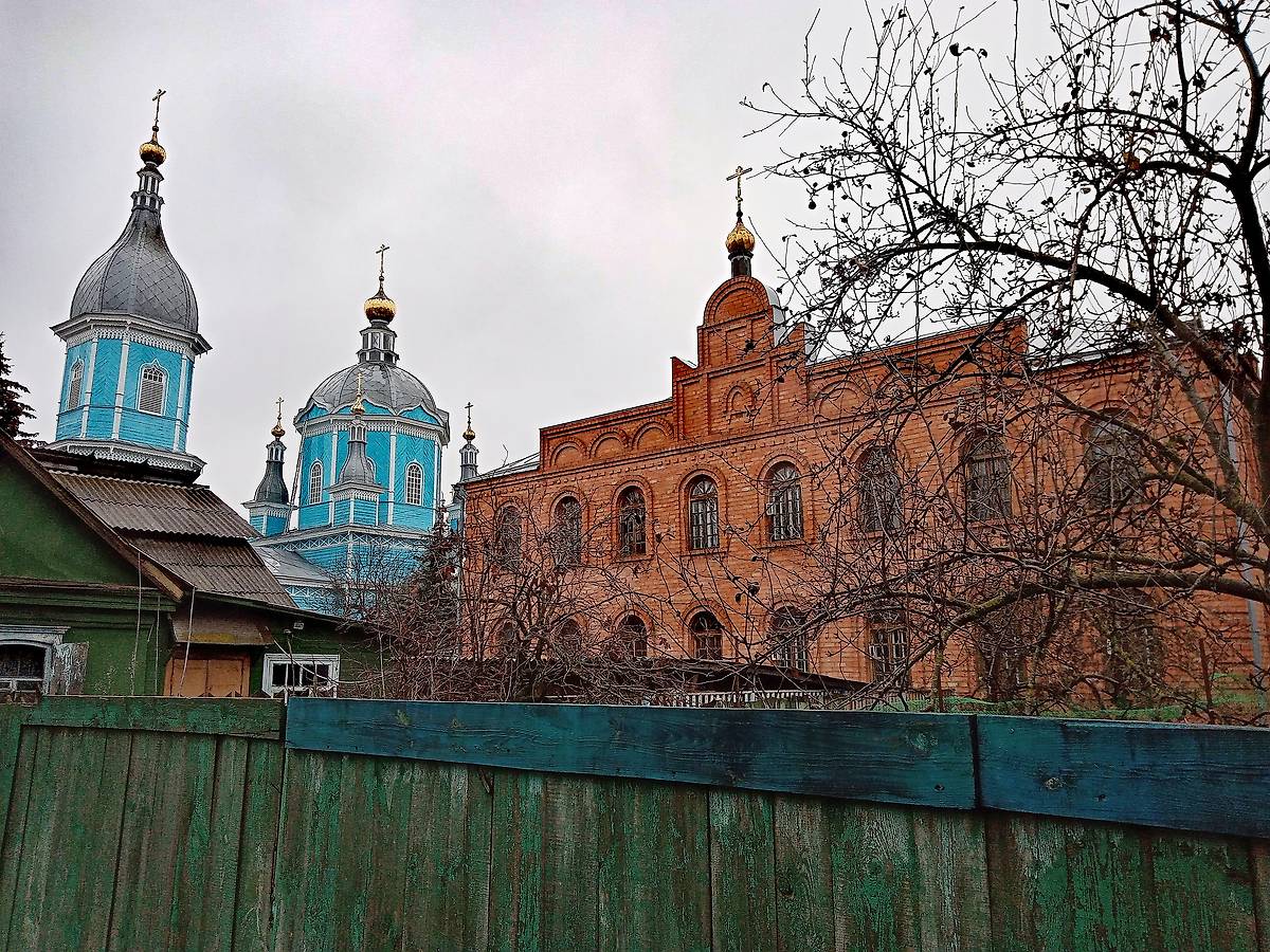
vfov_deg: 53.1
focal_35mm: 26
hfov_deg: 67.3
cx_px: 635
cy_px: 476
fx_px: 954
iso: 111
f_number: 1.8
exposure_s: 1/132
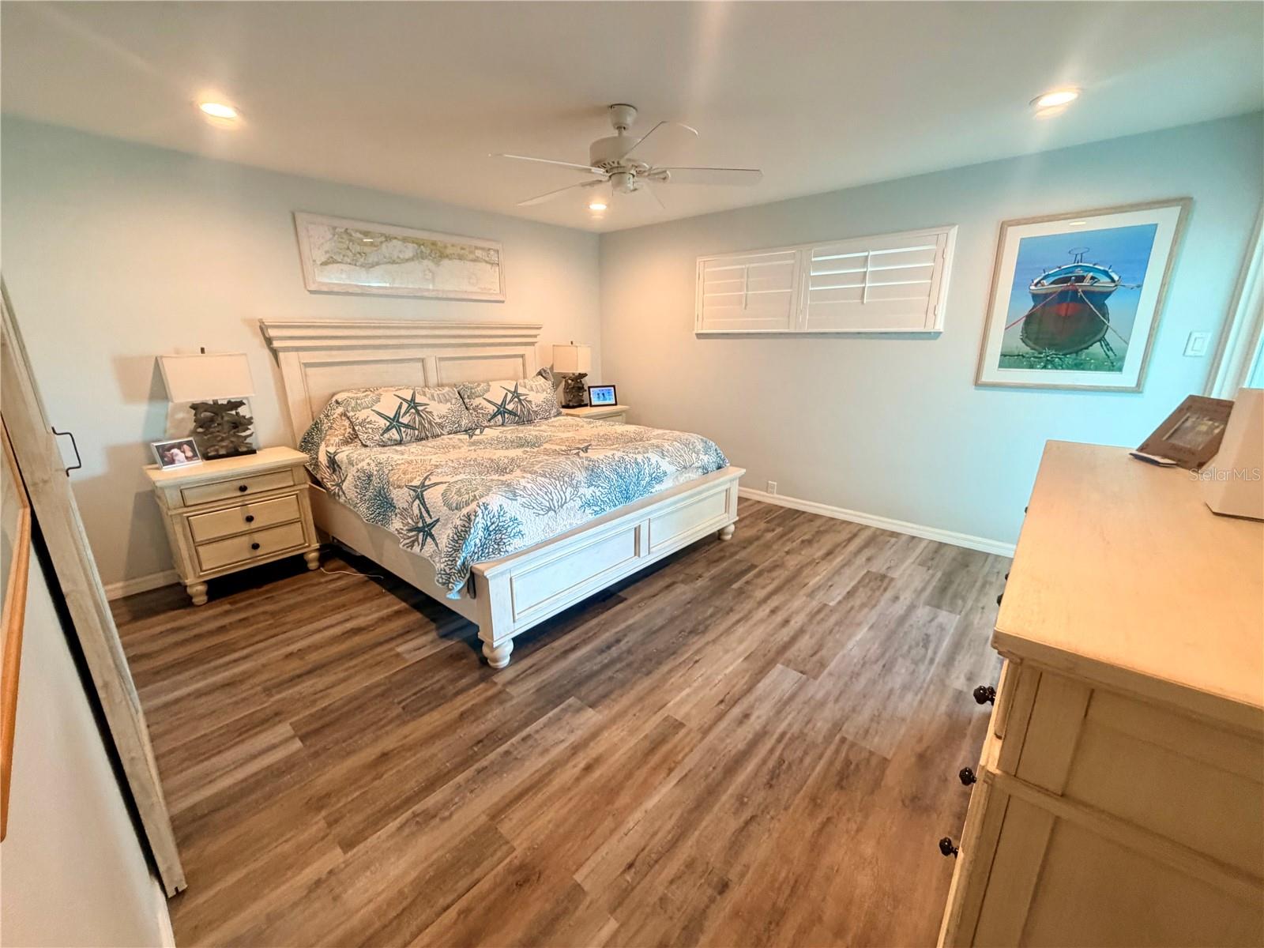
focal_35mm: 14
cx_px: 632
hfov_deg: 102.1
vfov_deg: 85.7
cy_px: 474
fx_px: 511
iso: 250
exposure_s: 1/60
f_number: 2.2
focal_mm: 2.22
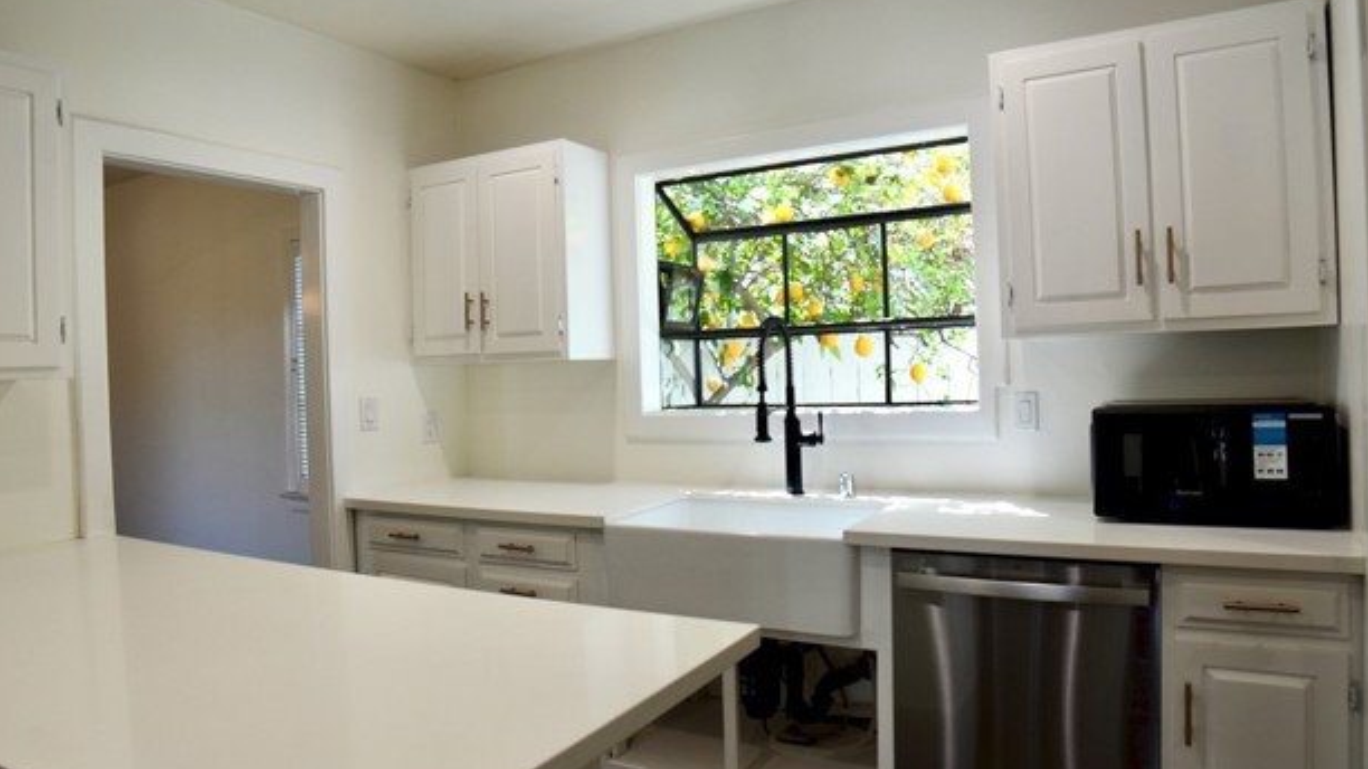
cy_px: 377
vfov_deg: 49.5
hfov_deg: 78.7
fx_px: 834
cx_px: 659
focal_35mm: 23
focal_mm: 14
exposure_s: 1/125
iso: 320
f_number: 5.6
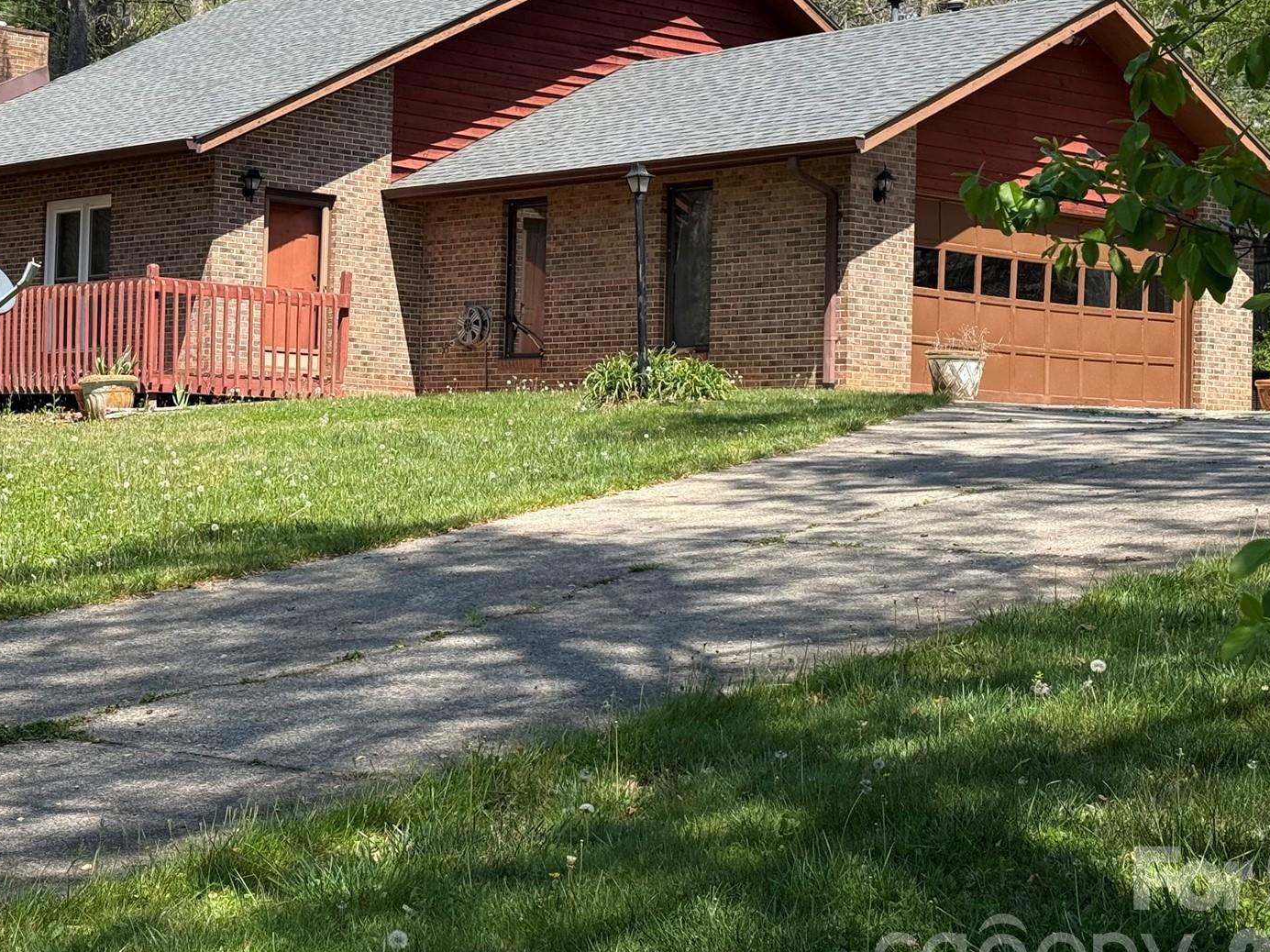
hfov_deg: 27.3
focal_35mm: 71
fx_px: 2604
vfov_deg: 20.6
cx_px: 487
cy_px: 322
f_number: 1.78
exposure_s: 1/2342
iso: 64
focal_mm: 6.76
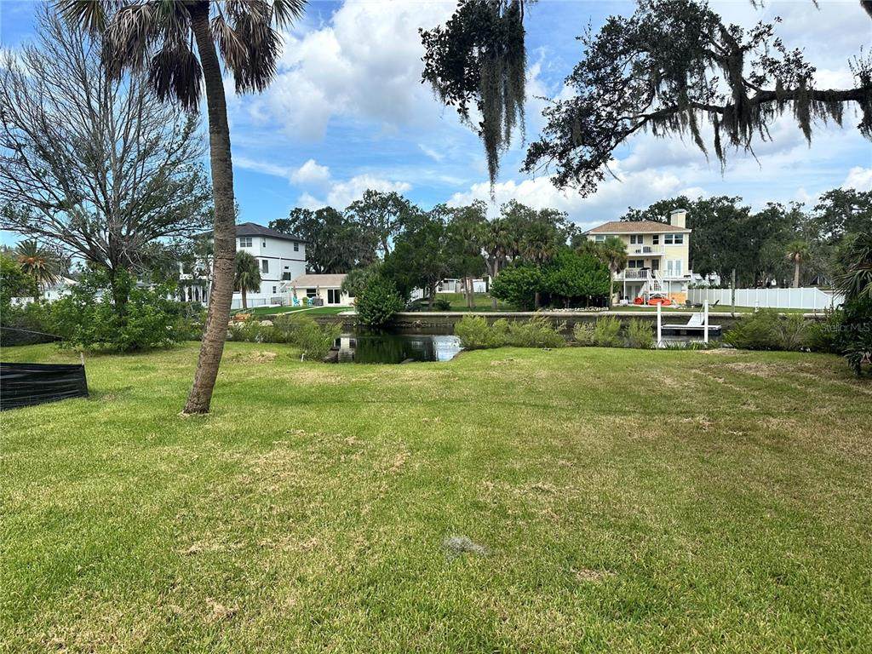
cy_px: 327
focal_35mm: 24
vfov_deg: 56.8
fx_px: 605
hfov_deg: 71.6
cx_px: 436
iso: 80
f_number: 1.78
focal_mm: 6.86
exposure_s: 1/3717
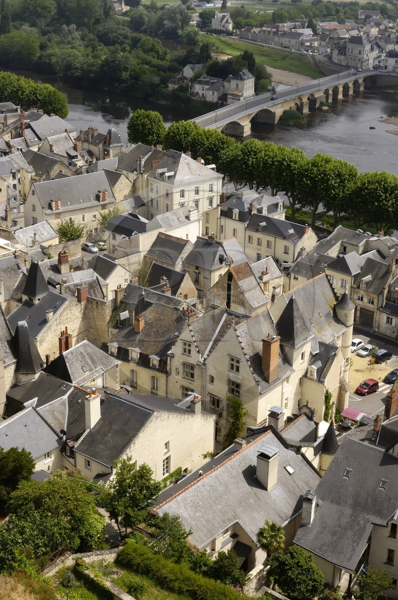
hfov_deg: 25.9
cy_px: 296
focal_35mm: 52
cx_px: 196
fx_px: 865
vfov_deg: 38.2
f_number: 15
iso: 250
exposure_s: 1/160
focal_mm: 34
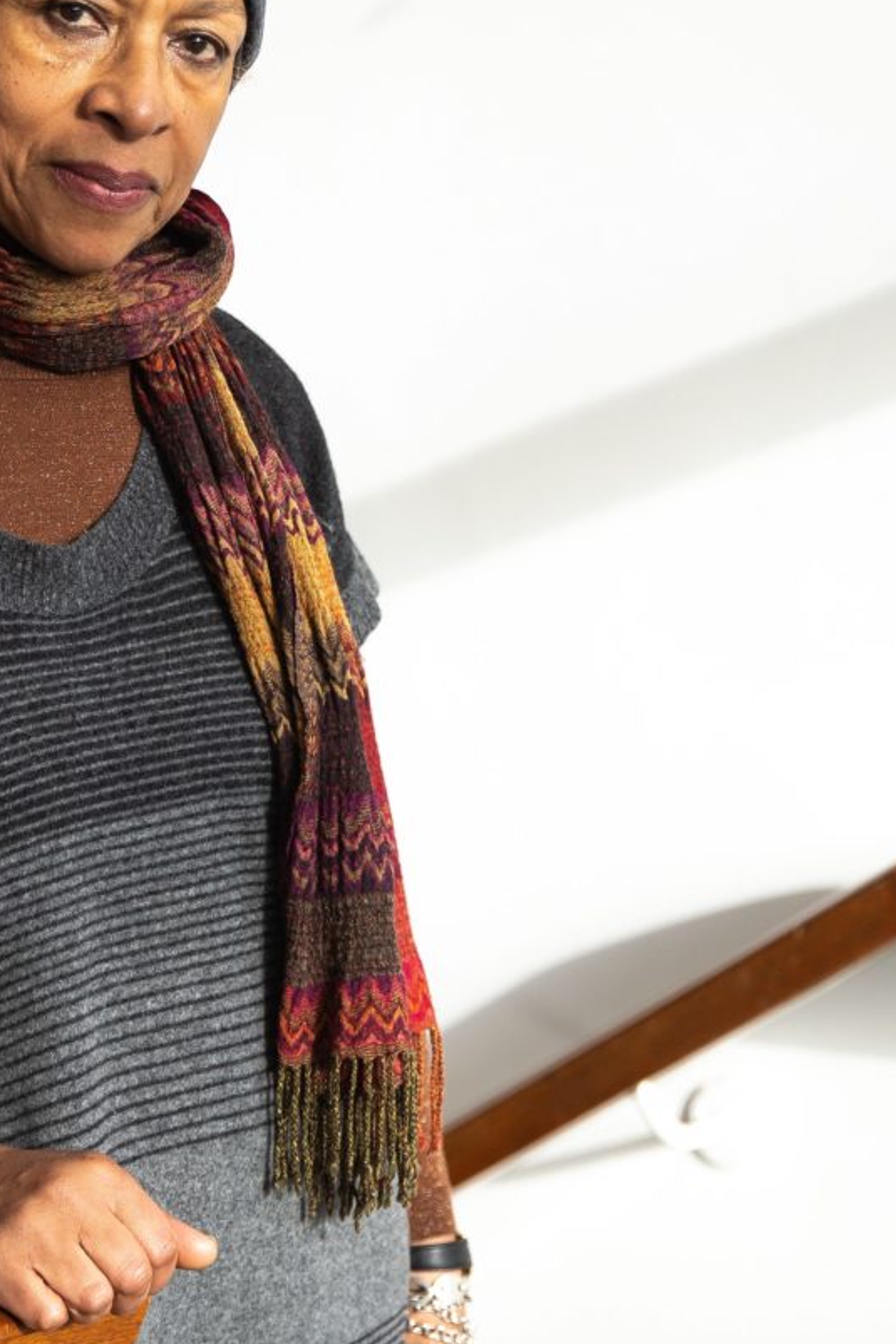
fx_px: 3769
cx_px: 373
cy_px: 585
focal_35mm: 101
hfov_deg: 13.6
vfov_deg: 20.2
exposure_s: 1/1250
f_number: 2.8
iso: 250
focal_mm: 45
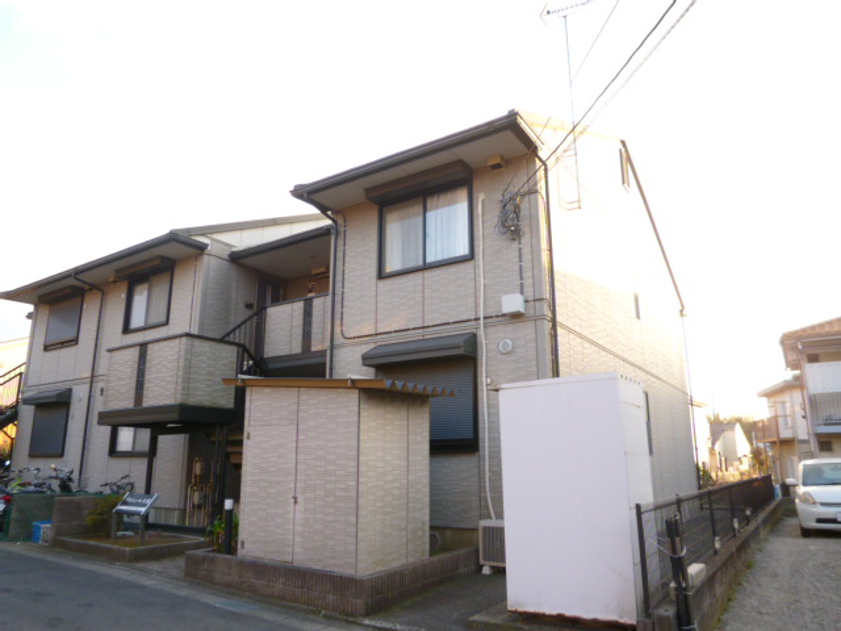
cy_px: 316
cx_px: 420
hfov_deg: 71.6
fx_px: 583
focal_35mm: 24
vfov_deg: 56.8
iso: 100
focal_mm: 4.3
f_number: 2.5
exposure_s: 1/100
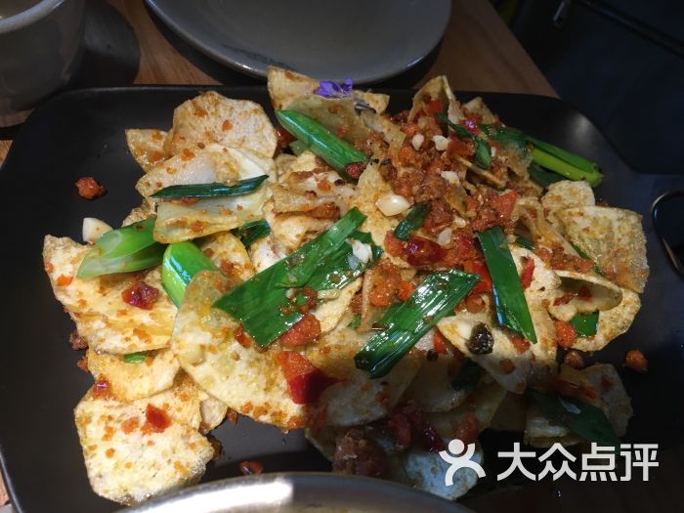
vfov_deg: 48.2
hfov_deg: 61.7
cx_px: 342
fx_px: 573
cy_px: 256
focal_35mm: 29
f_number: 2.2
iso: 125
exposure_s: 1/33
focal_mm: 4.15
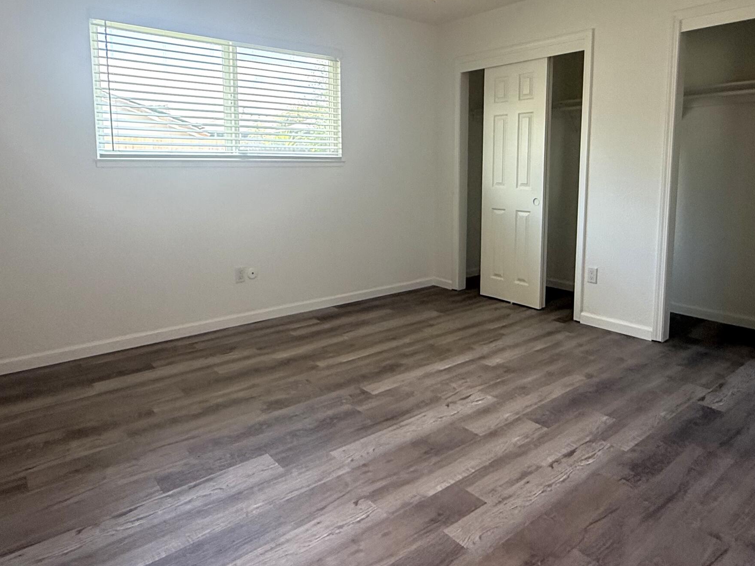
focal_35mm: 24
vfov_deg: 56.3
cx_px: 384
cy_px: 220
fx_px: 524
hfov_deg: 71.6
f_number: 2.2
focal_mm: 2.22
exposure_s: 1/120
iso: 100
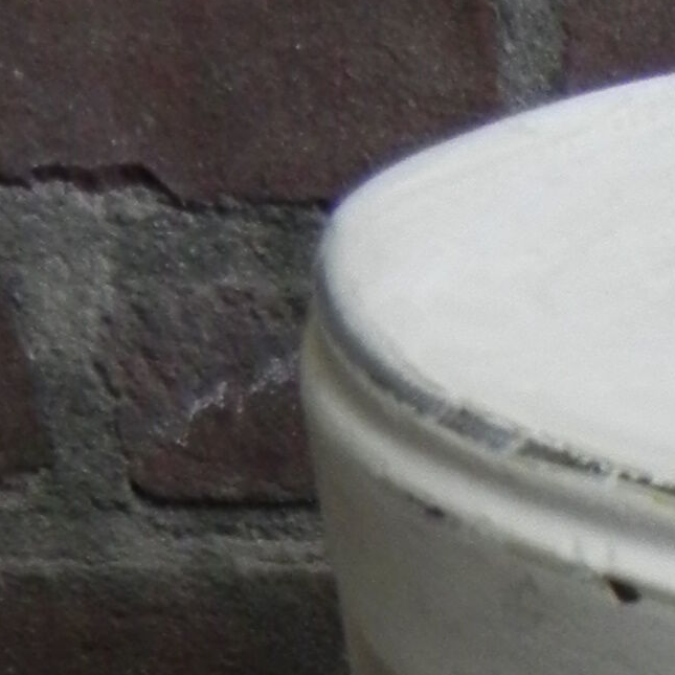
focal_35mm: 130
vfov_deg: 11.6
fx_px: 2868
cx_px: 1179
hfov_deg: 12.4
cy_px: 1469
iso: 400
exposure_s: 1/29.5
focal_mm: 4.6
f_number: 2.8
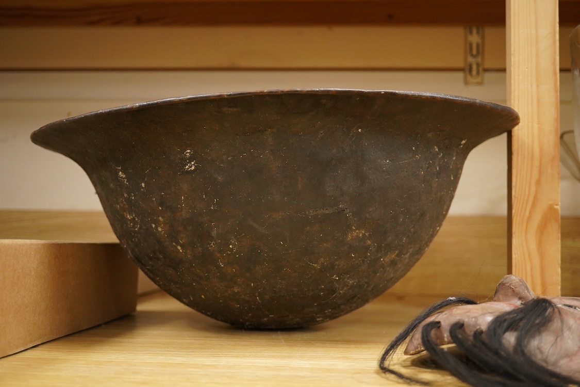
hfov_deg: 43.6
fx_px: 725
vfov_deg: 29.9
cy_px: 194
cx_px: 290
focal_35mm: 45
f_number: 5.6
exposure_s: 1/160
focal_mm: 30
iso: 2500
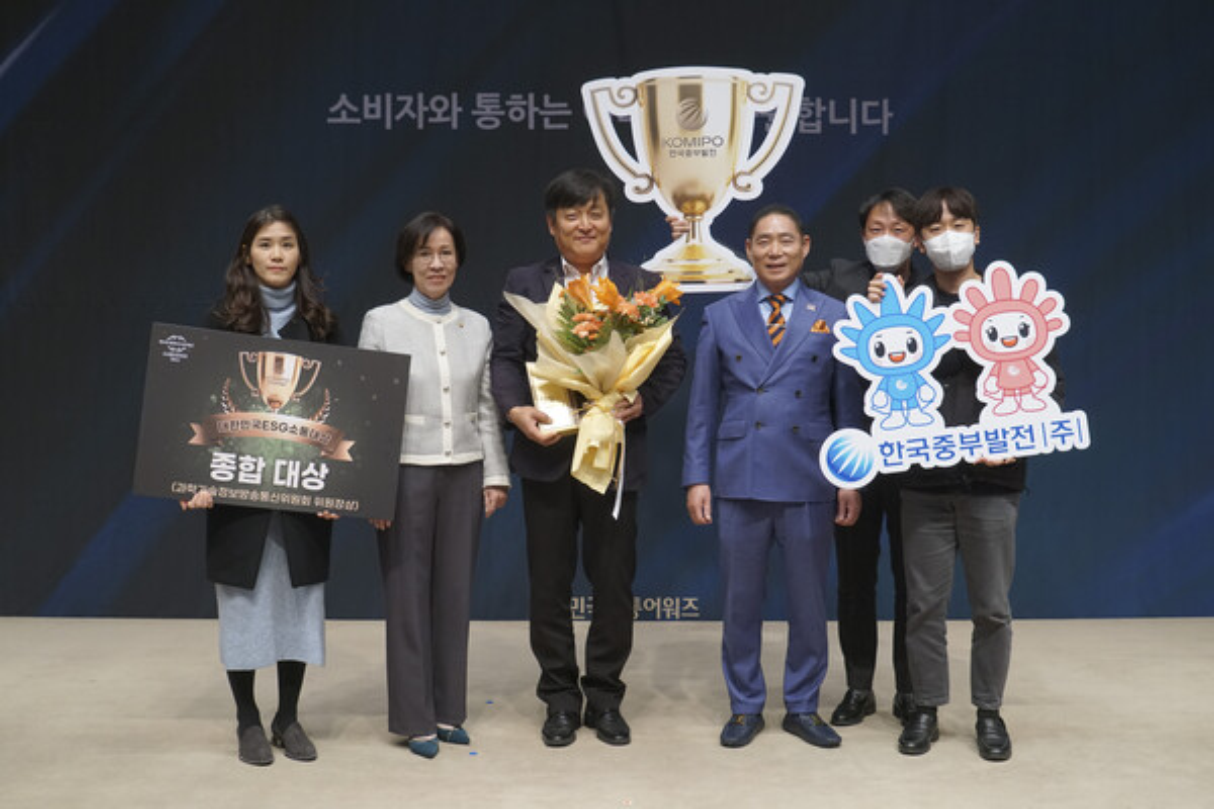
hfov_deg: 49.6
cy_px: 404
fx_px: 1315
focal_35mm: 39
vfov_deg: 34.2
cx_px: 607
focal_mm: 26
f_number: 4
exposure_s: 1/60
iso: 1250
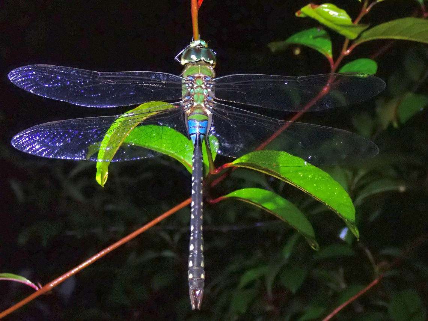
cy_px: 160
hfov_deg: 33.2
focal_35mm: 58
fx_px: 717
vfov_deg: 25.2
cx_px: 214
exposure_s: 1/125
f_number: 5
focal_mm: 10.35
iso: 1600
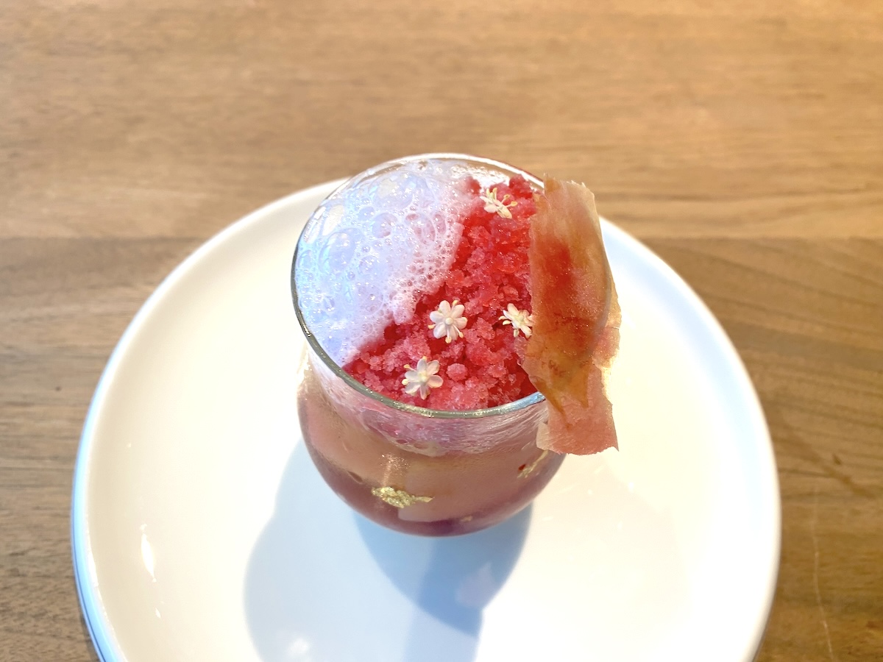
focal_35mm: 25
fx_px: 638
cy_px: 331
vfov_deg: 54.9
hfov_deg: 69.4
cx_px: 442
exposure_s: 1/50
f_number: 1.8
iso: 64
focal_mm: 4.25
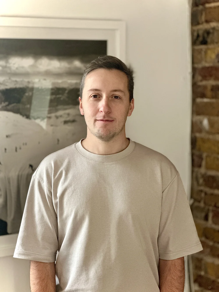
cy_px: 146
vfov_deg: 25.3
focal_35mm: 77
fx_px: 649
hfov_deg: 19.1
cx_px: 110
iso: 250
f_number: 2.8
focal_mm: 9
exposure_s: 1/40
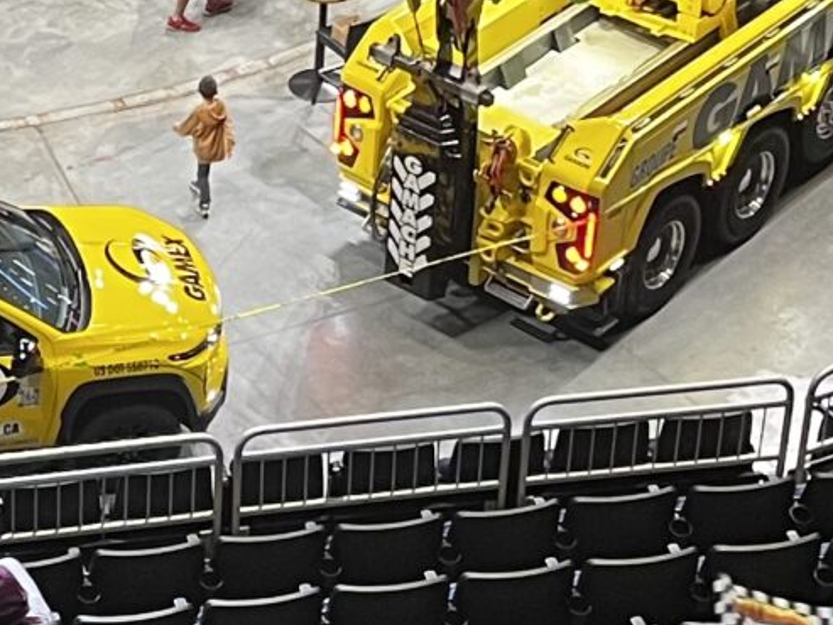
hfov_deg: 14.5
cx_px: 159
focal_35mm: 135
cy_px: -115
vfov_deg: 10.8
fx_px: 3249
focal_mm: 5.1
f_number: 1.6
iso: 125
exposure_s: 1/84
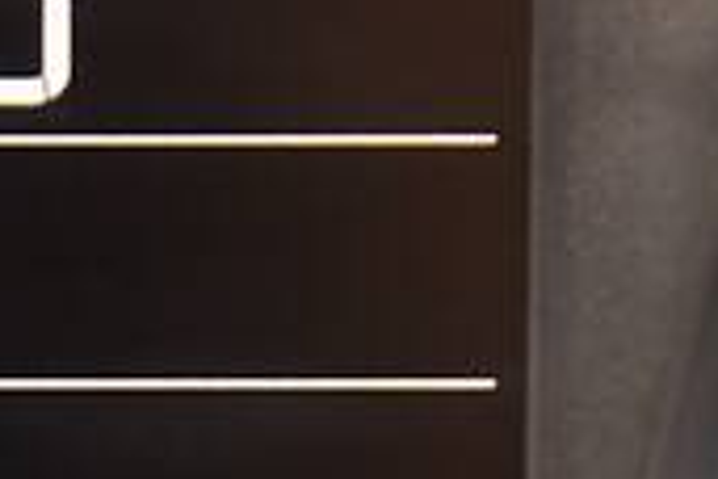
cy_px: 536
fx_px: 14685
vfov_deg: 1.9
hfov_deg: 2.8
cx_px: -239
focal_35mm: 736
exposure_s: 1/60
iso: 720
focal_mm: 105
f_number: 5.6
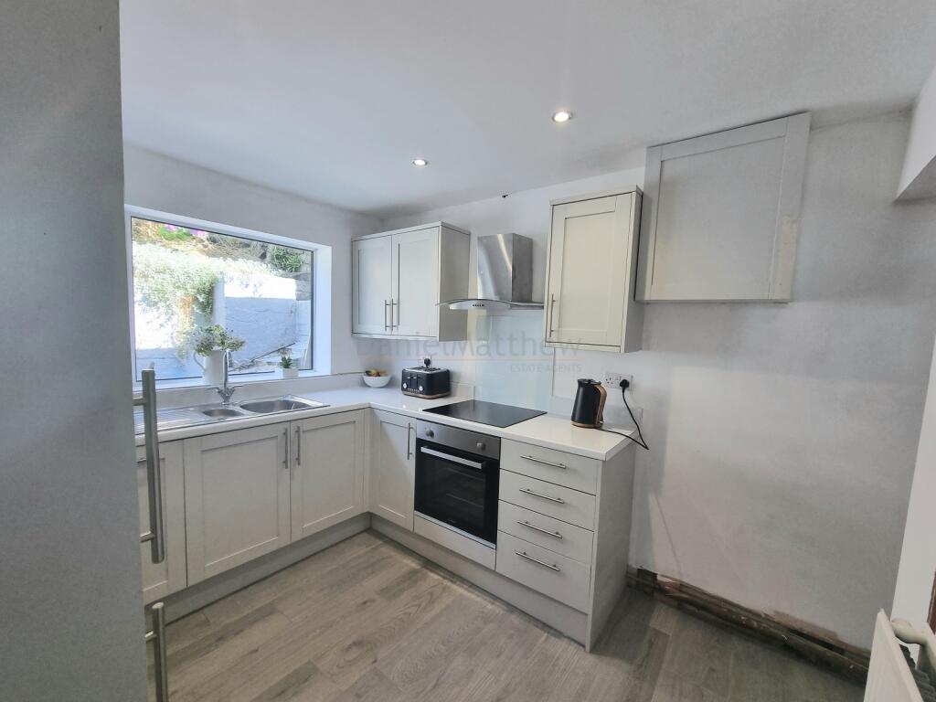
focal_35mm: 13
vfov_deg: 89.9
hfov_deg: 106.2
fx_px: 352
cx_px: 468
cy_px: 351
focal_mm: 2.2
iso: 80
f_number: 2.2
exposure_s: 1/100
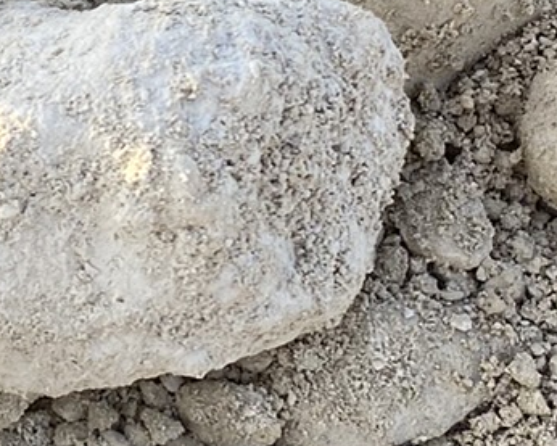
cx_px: -330
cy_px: 206
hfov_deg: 12.1
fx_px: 2473
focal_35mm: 150
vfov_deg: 10.3
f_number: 1.8
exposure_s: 1/685
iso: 32
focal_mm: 4.25
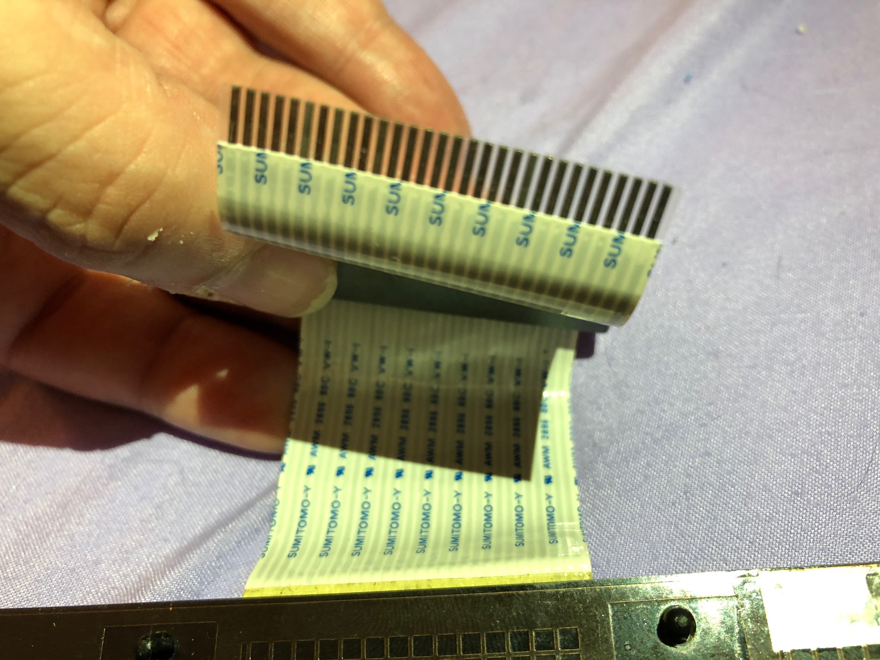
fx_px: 712
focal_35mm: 28
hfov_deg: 63.4
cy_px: 330
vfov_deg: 49.7
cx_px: 440
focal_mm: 4
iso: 50
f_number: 1.8
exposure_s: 1/16
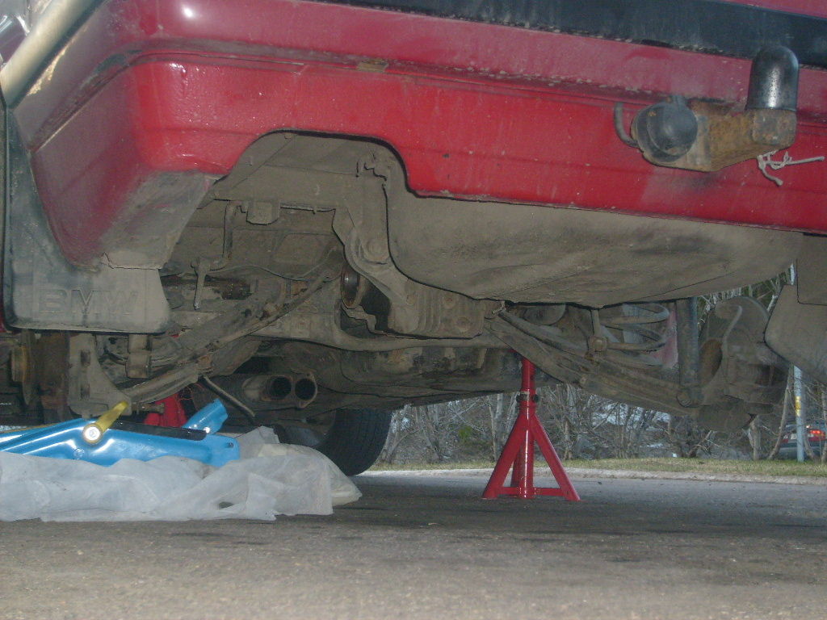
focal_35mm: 61
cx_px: 414
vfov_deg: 24.0
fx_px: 1457
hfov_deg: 31.7
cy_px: 310
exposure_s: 1/60
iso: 100
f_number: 3.6
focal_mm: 10.3
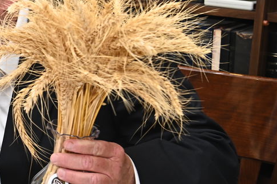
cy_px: 56
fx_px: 1007
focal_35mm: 131
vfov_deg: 10.4
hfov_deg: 14.8
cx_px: -105
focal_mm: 45
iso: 1250
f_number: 6.3
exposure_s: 1/200
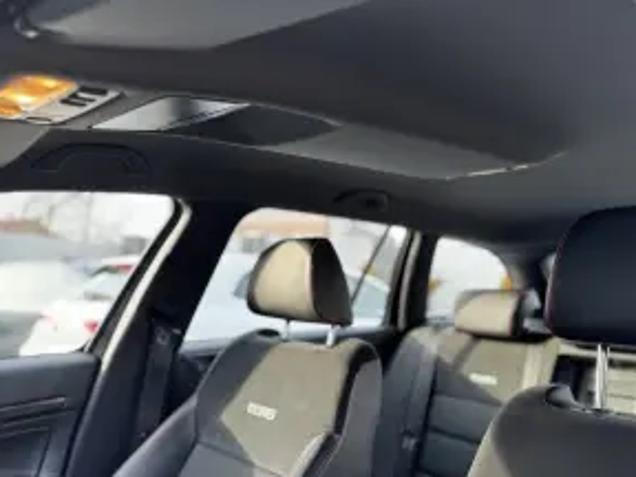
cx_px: 367
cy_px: 227
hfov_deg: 59.7
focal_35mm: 30
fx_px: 551
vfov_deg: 46.8
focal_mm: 6.76
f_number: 1.78
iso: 80
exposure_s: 1/170
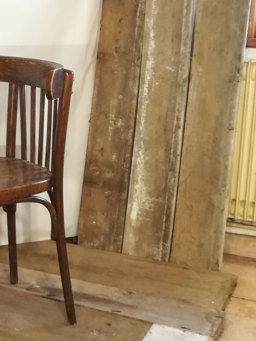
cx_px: 8
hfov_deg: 21.6
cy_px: 141
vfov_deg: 29.3
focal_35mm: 66
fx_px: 651
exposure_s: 1/33.3
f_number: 2.2
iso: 250
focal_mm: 3.83
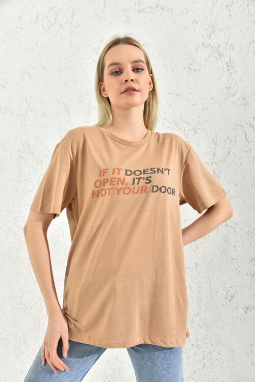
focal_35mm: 35
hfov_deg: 37.9
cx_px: 128
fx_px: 372
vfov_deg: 54.4
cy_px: 191
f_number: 7.1
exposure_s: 1/160
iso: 100
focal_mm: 35
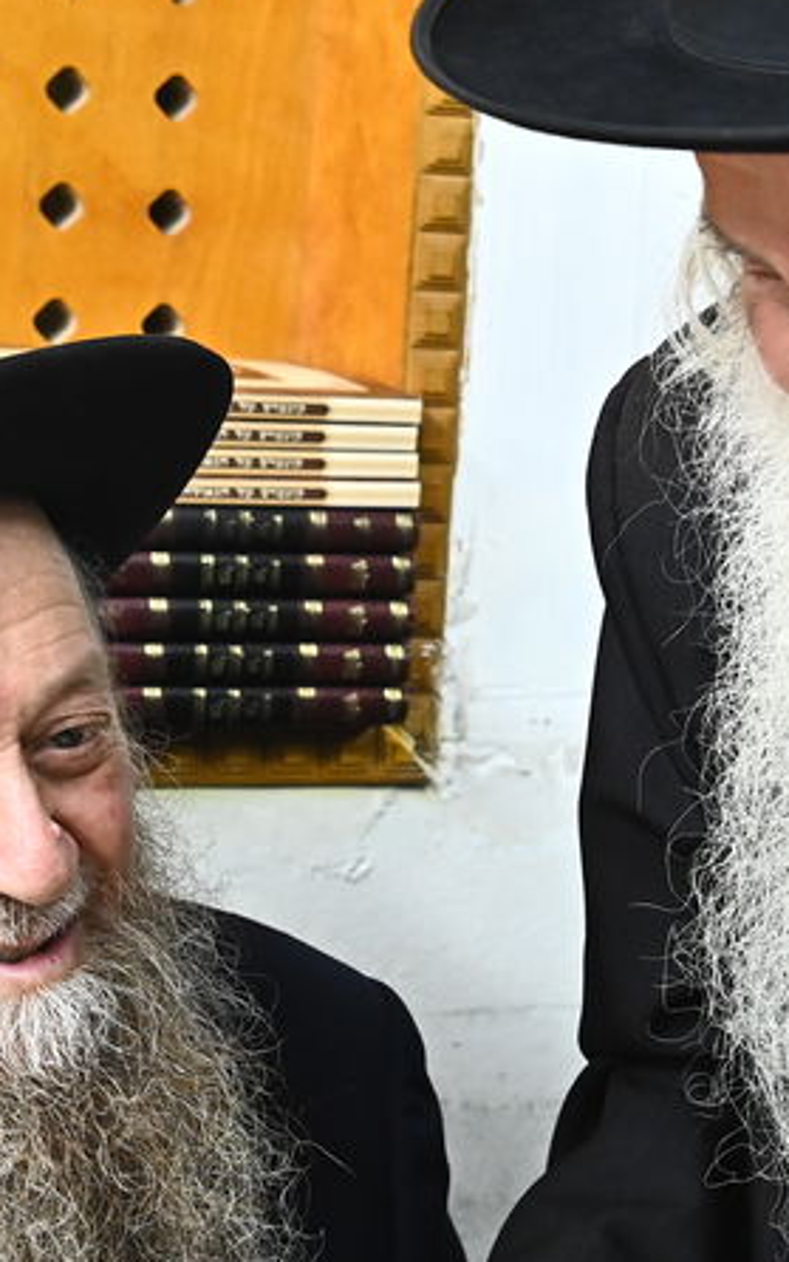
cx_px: 503
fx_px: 3954
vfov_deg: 18.1
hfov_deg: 11.4
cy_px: 535
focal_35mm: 115
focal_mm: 36
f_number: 4.5
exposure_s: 1/200
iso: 2500
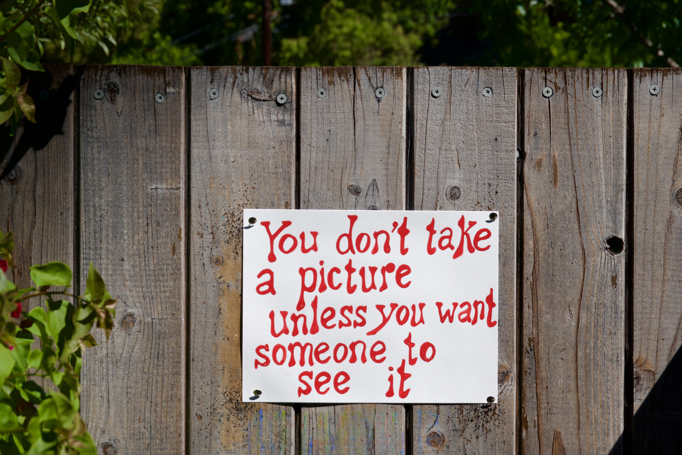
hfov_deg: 21.5
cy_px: 228
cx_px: 341
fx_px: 1800
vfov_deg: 14.4
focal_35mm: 95
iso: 100
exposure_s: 1/1000
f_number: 4.5
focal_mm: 34.64
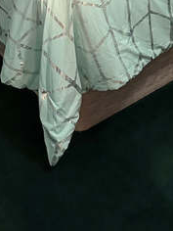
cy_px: -119
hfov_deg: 18.1
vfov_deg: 21.0
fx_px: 520
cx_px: 200
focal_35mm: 78
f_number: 1.78
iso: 800
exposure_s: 1/40
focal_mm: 6.86
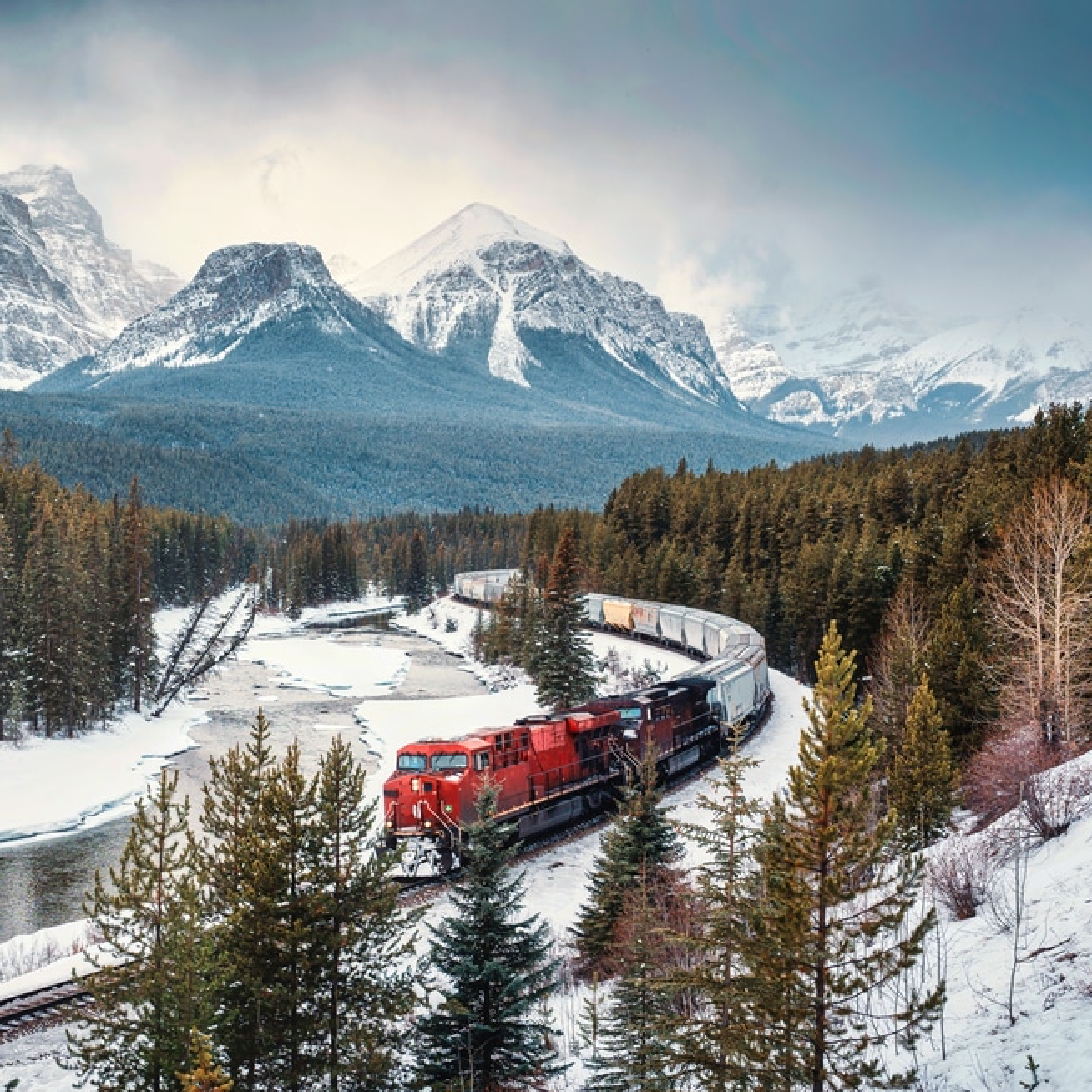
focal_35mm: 52
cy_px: 547
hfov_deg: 32.4
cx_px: 339
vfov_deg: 32.8
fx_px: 1856
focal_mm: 40
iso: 100
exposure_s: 1/200
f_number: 8
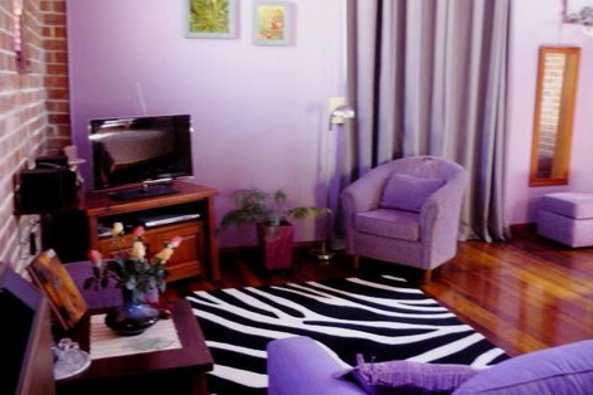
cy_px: 191
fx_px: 576
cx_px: 298
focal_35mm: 35
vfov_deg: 37.8
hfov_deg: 54.4
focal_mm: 5.5
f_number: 2.8
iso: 400
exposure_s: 1/8
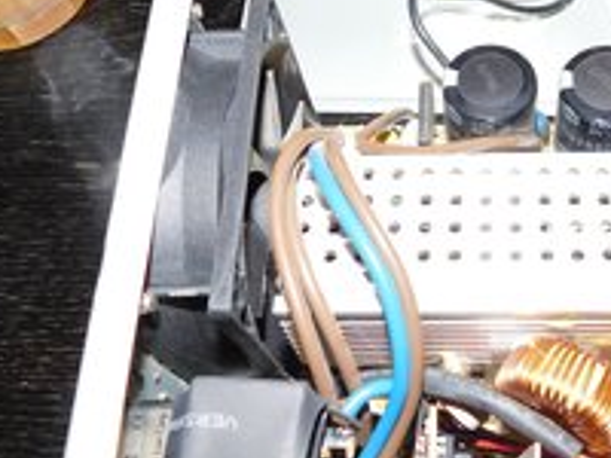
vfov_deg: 31.5
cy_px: 263
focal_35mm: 46
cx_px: 492
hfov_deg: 39.6
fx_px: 812
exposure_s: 1/30
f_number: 3
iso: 200
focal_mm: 4
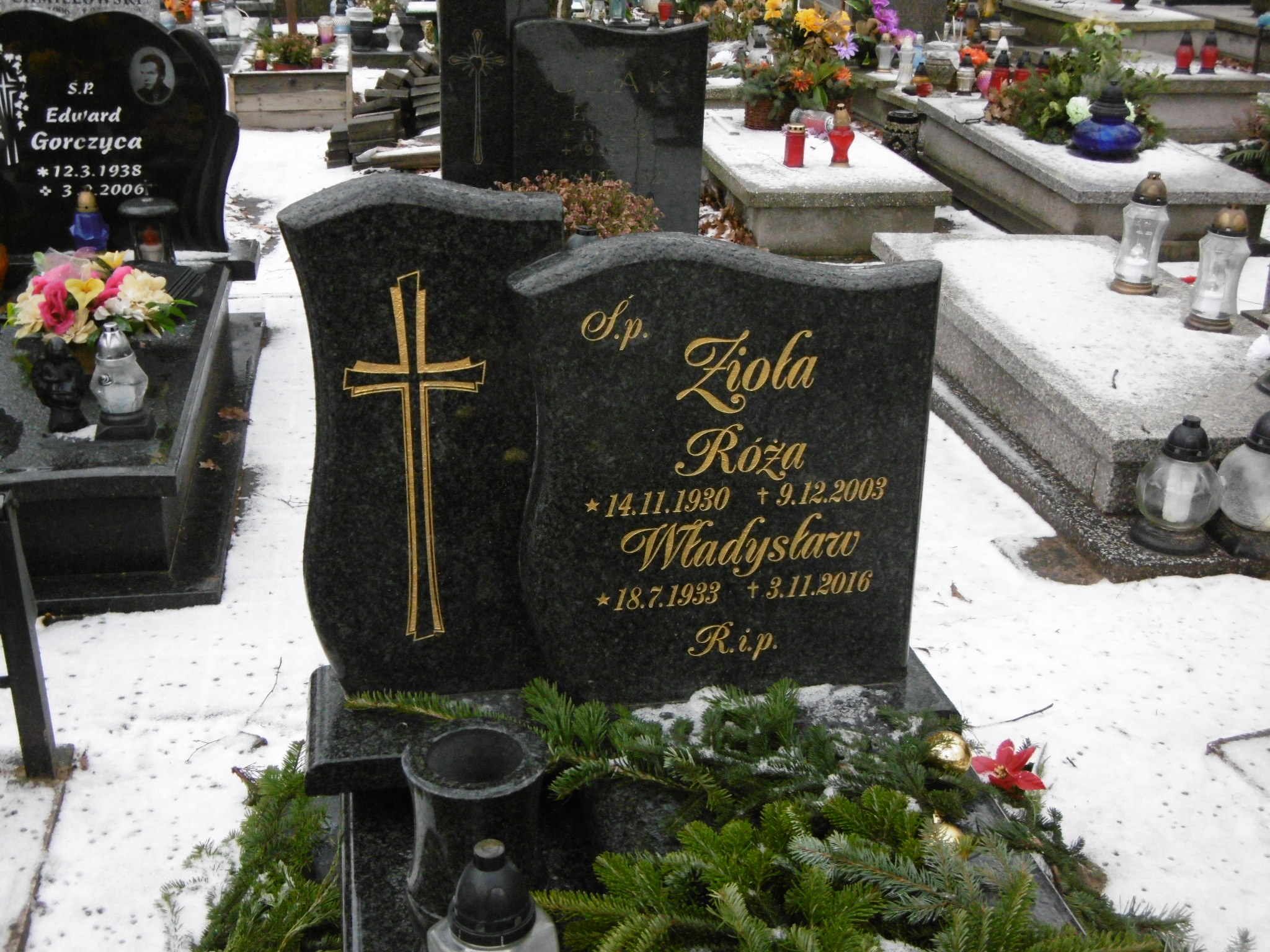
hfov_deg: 43.9
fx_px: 1578
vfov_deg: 33.6
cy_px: 476
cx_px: 635
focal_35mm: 43
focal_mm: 7.7
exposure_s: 1/60
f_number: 3.8
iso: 400
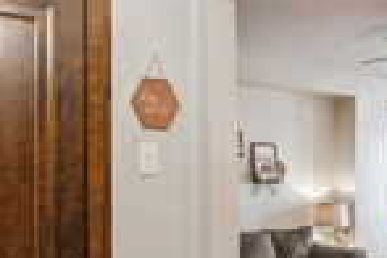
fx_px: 527
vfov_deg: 26.7
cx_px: 166
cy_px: 225
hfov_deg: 40.3
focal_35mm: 49
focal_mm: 10
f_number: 11
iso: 100
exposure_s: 1/1.25
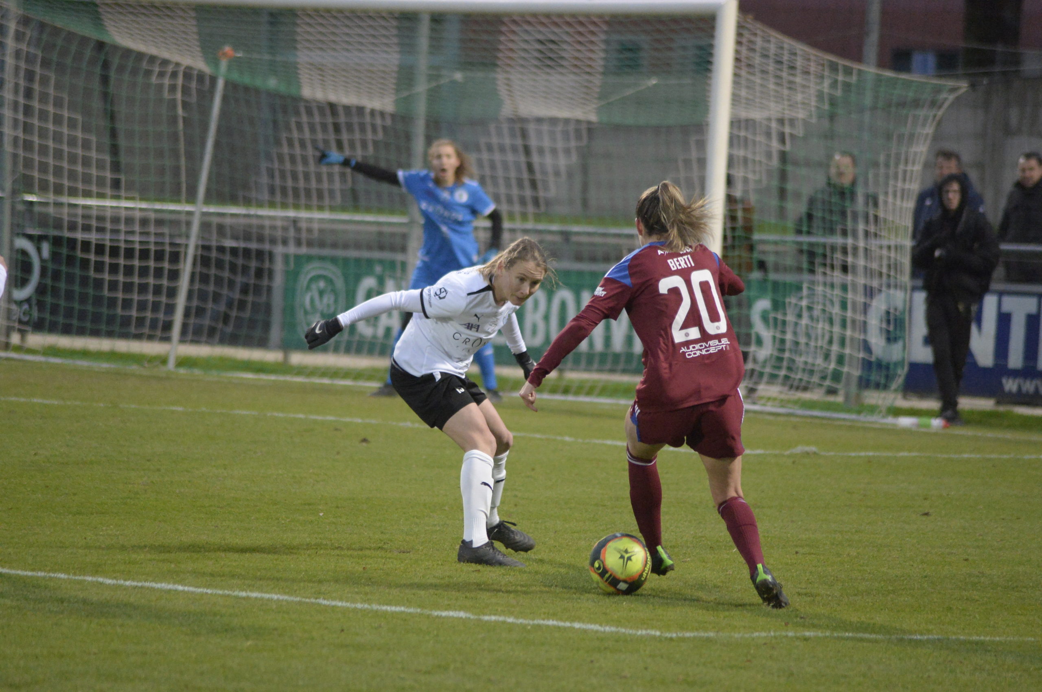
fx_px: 8674
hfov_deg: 6.9
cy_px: 346
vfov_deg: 4.6
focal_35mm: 300
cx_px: 521
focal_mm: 300
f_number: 5.6
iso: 11400
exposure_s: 1/800
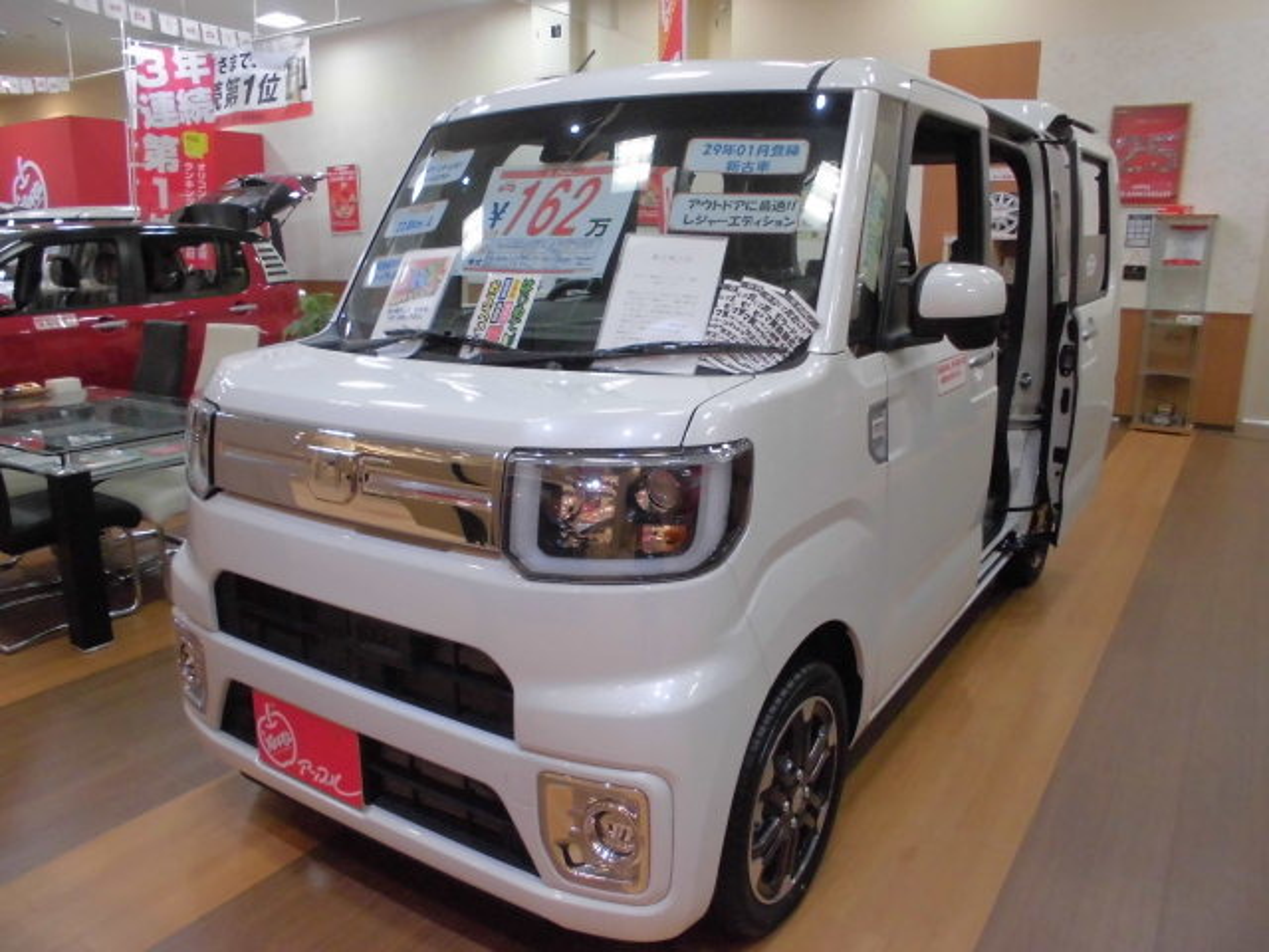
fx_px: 953
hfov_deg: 67.3
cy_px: 476
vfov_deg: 53.1
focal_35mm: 26
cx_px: 634
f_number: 3.5
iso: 400
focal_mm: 4.6
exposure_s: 1/60
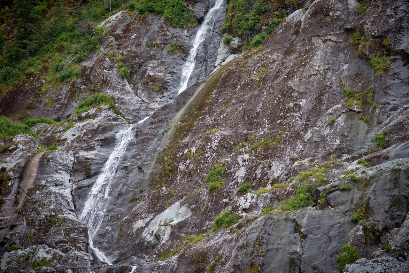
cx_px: 204
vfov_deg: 11.4
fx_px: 1364
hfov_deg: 17.1
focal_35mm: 120
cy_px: 136
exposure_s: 1/250
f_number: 4
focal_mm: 120
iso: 180
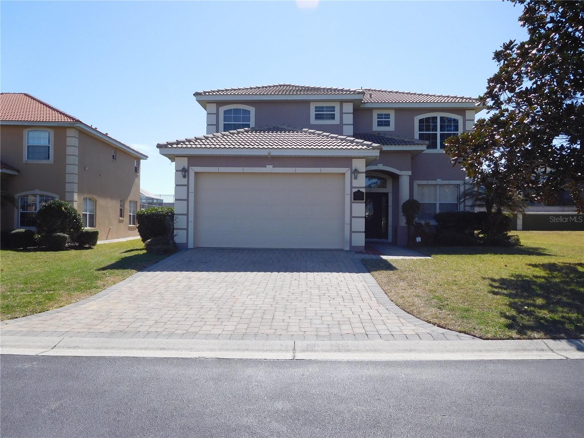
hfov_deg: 69.4
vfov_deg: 54.9
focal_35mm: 25
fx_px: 422
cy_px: 219
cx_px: 292
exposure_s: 1/1250
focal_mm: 4.5
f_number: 3.4
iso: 125
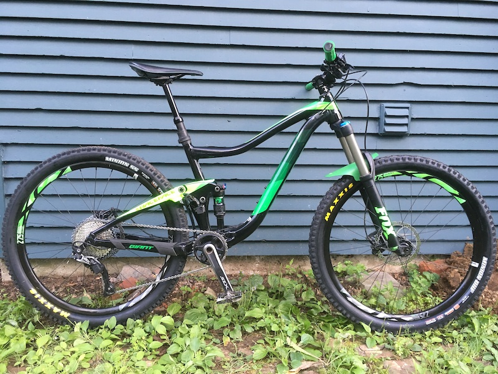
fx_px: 417
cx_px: 249
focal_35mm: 29
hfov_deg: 61.7
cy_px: 187
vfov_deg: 48.2
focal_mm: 4.15
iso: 40
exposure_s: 1/30
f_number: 2.2
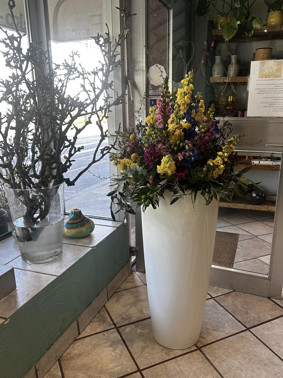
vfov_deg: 63.4
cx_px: 155
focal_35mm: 28
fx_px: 305
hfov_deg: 49.7
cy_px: 198
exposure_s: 1/121
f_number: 1.78
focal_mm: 6.86
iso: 100
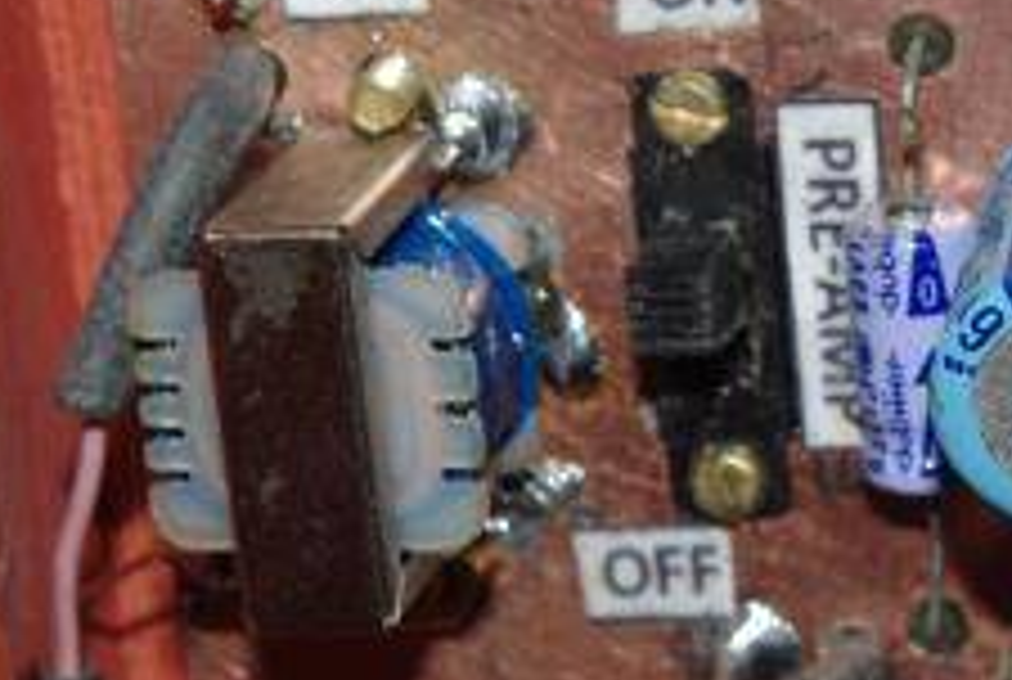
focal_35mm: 204
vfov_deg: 6.8
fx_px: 5746
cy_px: 268
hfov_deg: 10.0
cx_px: 1124
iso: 200
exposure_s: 1/80
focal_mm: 55
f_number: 11
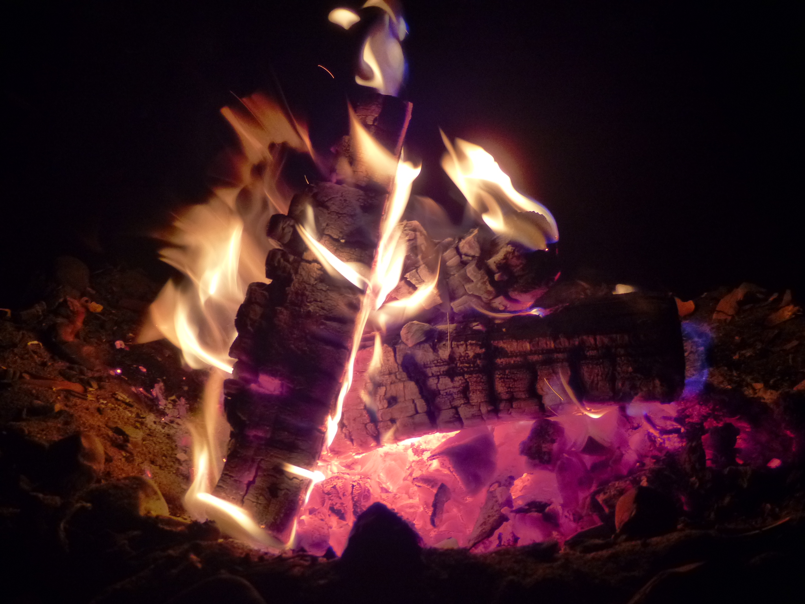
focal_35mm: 97
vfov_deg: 15.2
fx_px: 2256
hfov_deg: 20.2
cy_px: 302
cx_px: 402
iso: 400
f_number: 2.8
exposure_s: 1/40
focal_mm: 17.4
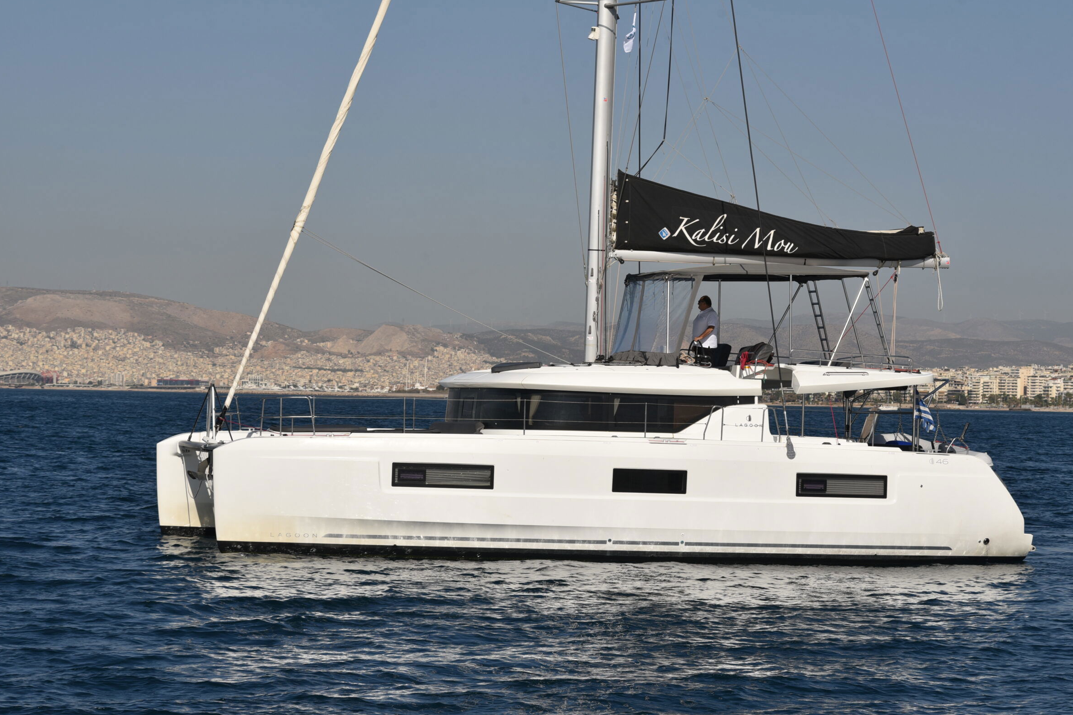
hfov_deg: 19.8
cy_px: 352
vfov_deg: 13.3
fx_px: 3070
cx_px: 569
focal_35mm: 103
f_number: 10
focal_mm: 95
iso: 200
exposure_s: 1/800
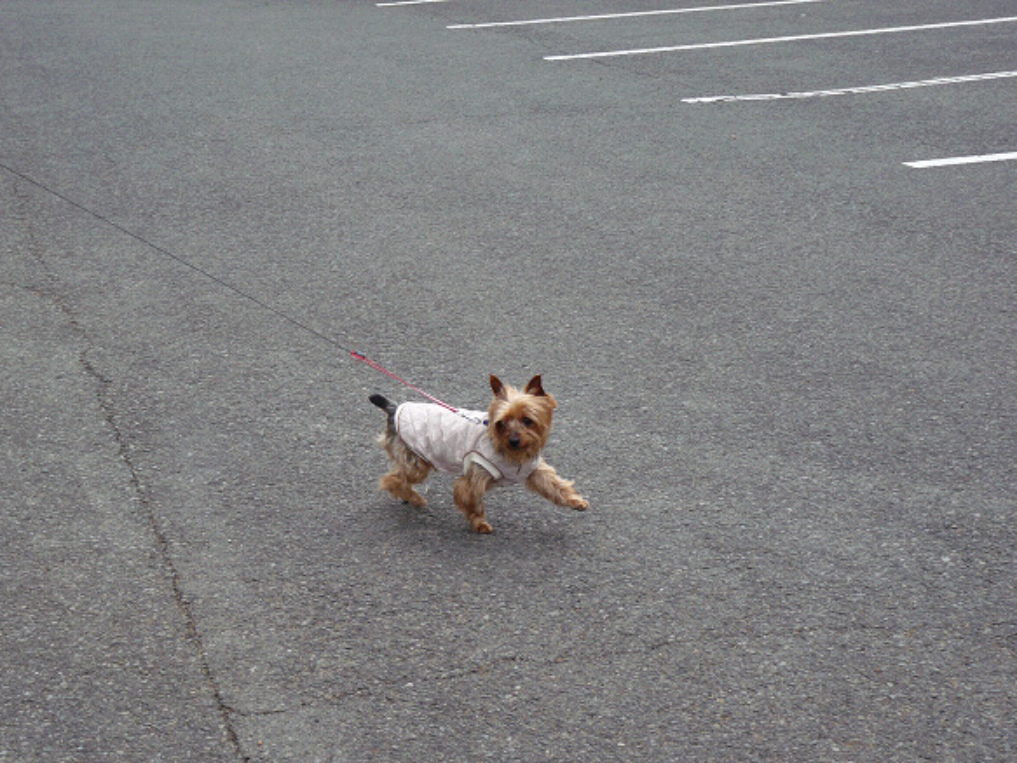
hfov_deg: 27.8
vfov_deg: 21.0
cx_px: 508
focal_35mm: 70
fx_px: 2056
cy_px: 382
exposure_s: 1/320
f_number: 3.4
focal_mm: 12.4
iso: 100
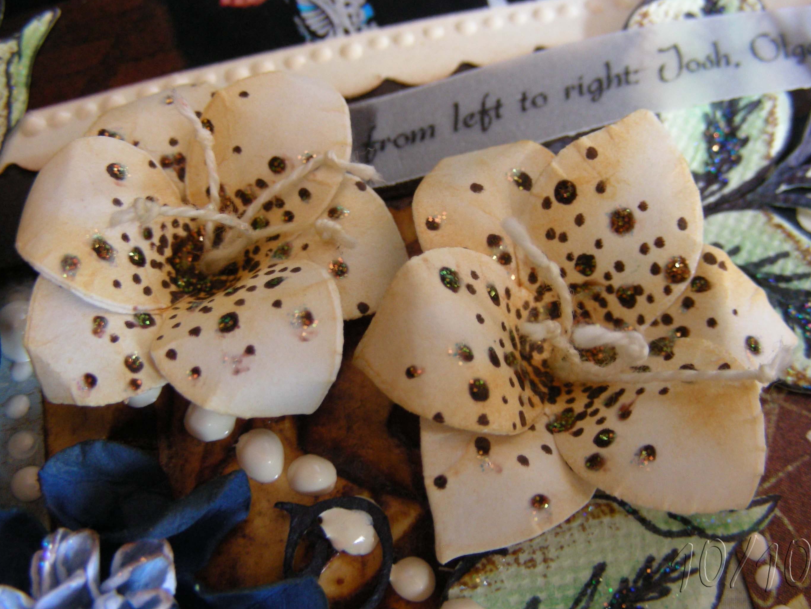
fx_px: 914
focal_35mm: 39
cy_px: 306
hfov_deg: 47.9
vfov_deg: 36.8
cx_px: 412
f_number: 3.5
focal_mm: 6.3
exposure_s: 1/9.3
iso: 200
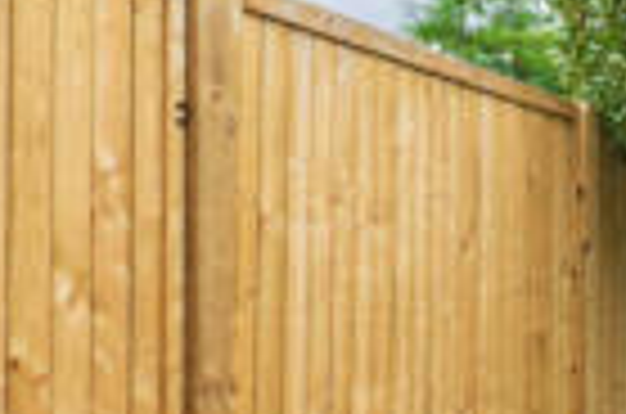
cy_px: 202
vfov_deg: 20.5
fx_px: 1145
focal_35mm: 66
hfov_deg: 22.6
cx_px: 1027
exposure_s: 1/400
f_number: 8
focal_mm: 14
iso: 400
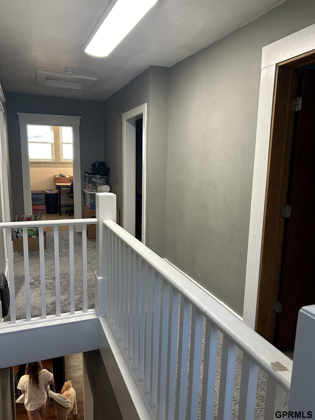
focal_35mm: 26
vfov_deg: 67.3
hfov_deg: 53.1
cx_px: 158
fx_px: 315
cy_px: 210
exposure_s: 1/120
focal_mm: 5.7
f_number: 1.5
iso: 125
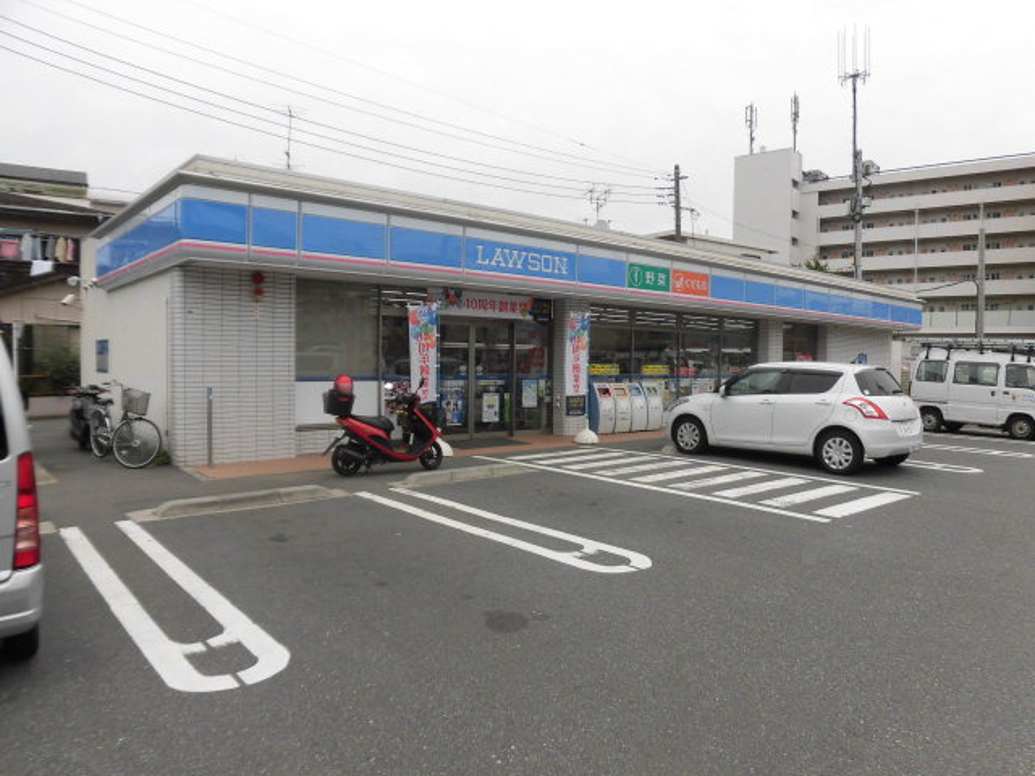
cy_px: 388
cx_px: 518
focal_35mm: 24
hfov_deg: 71.6
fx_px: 718
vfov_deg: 56.8
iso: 100
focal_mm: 4.3
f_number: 3.1
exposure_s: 1/800
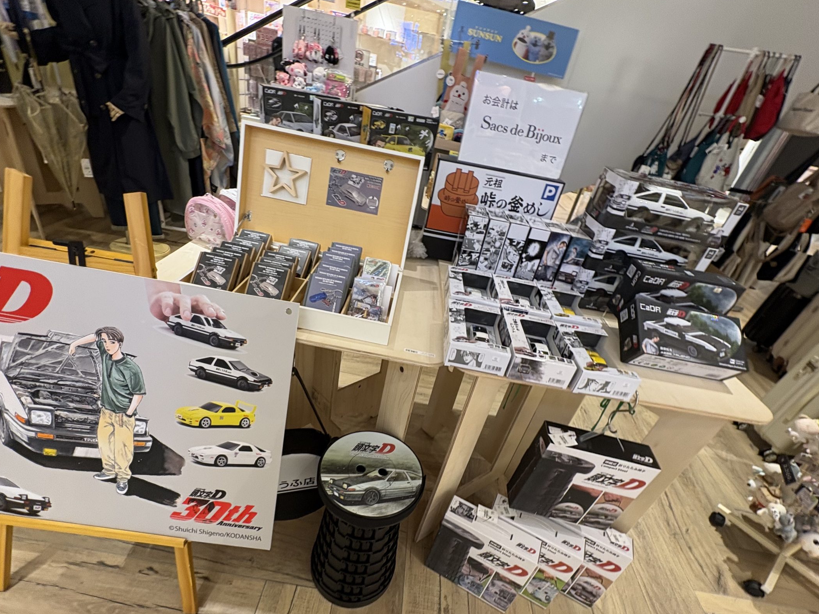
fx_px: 402
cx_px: 399
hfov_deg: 91.0
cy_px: 349
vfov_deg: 74.3
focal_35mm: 17
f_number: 2.2
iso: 125
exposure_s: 1/60
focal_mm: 2.22
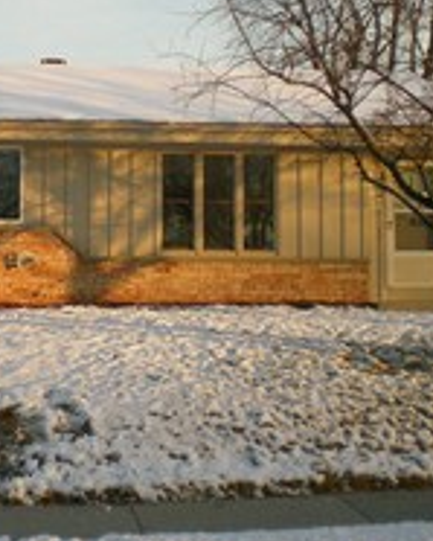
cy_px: 215
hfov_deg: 21.7
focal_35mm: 69
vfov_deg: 27.4
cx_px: 41
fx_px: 1104
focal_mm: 6.3
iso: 77
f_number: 3.1
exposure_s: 1/312
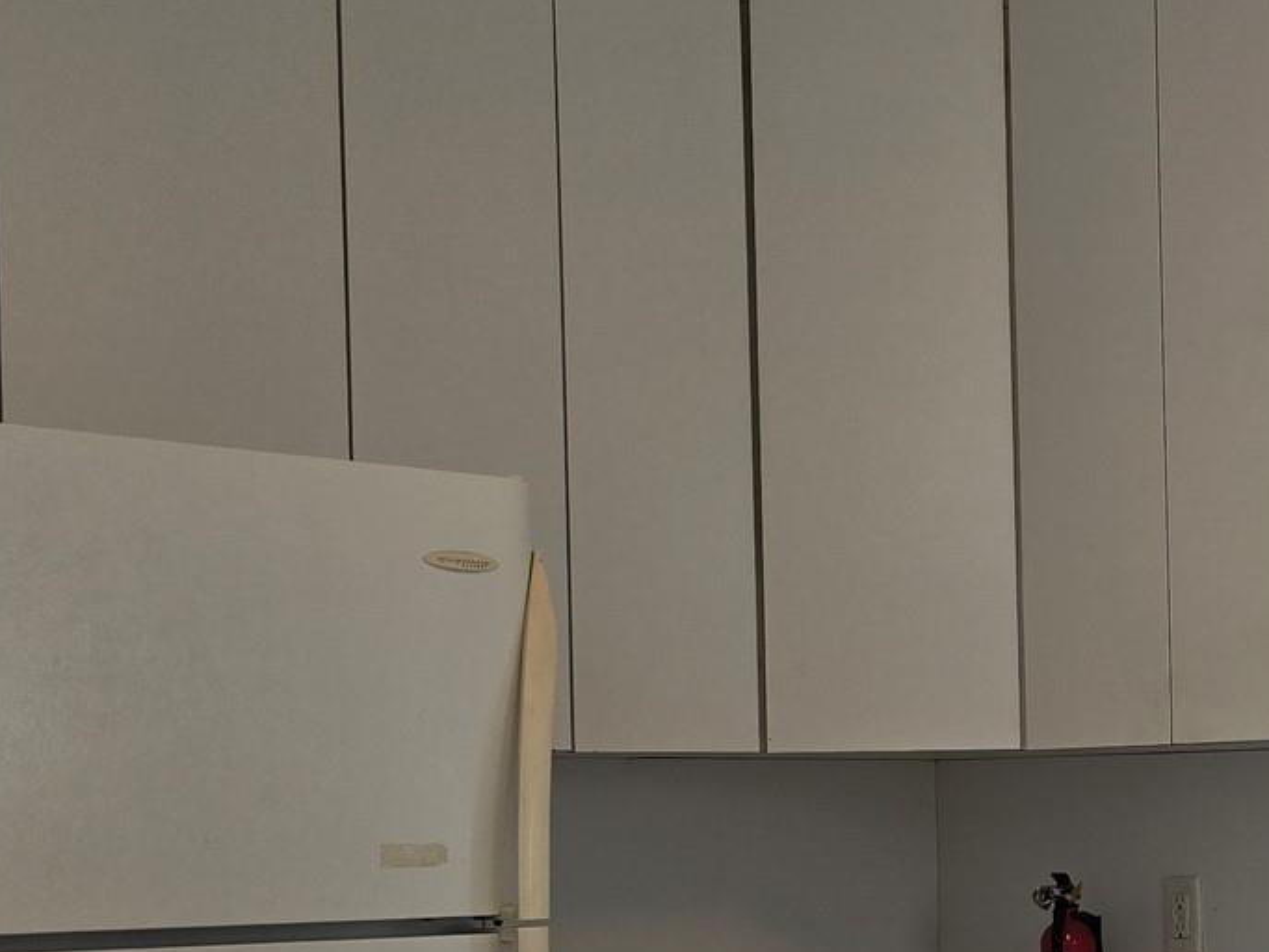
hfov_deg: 26.1
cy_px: 857
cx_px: 1380
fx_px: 2529
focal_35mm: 69
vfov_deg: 20.9
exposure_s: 1/120
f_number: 1.7
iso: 80
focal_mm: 6.3
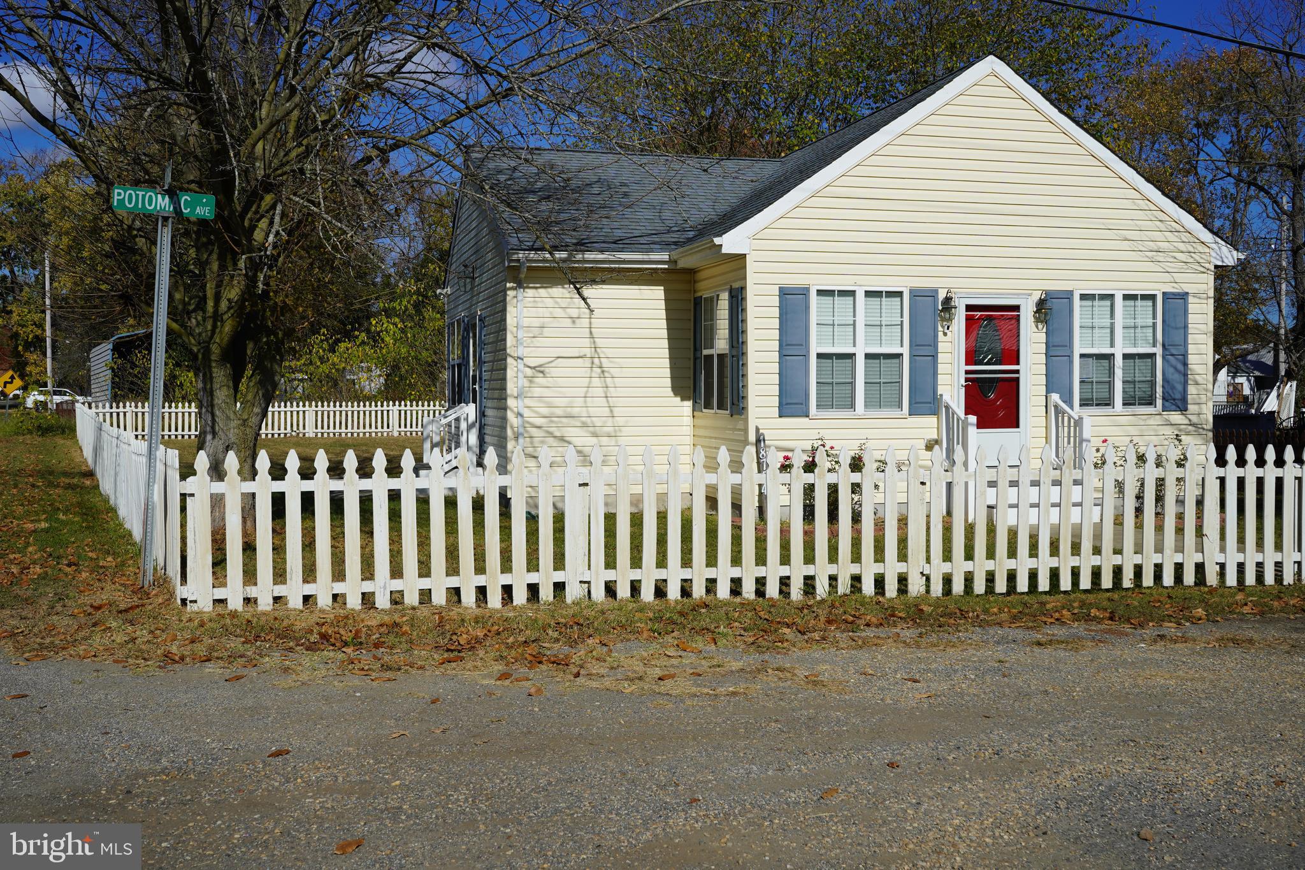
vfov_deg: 36.9
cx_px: 652
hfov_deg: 53.1
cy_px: 435
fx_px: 1305
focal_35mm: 36
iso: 100
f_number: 10
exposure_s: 1/400
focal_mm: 36
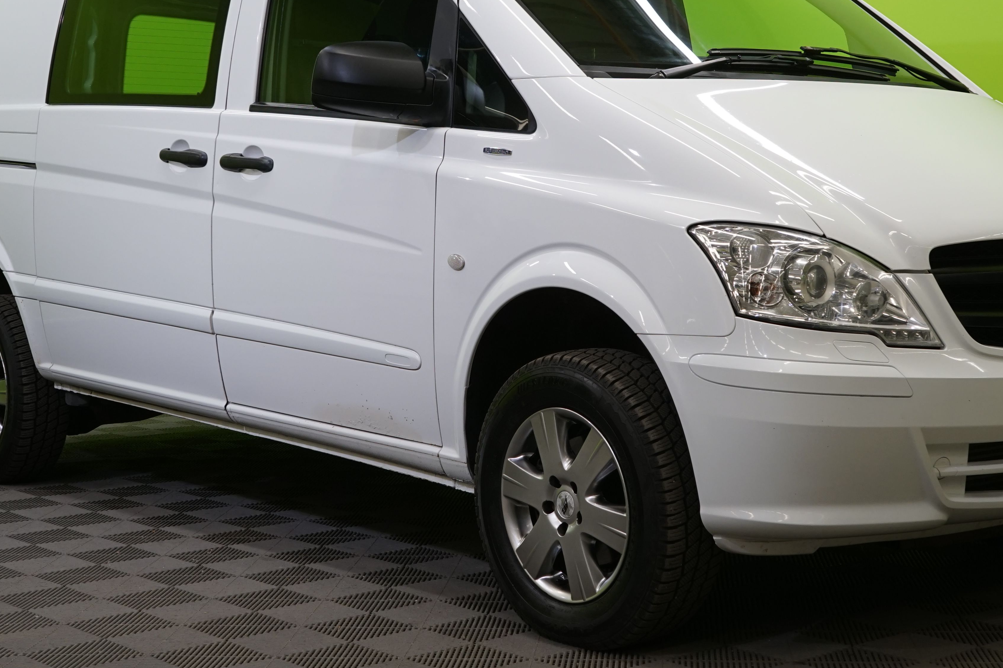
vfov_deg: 21.2
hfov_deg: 31.4
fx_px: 1783
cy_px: 235
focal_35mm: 64
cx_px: 586
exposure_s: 1/40
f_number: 6.3
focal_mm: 36
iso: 500
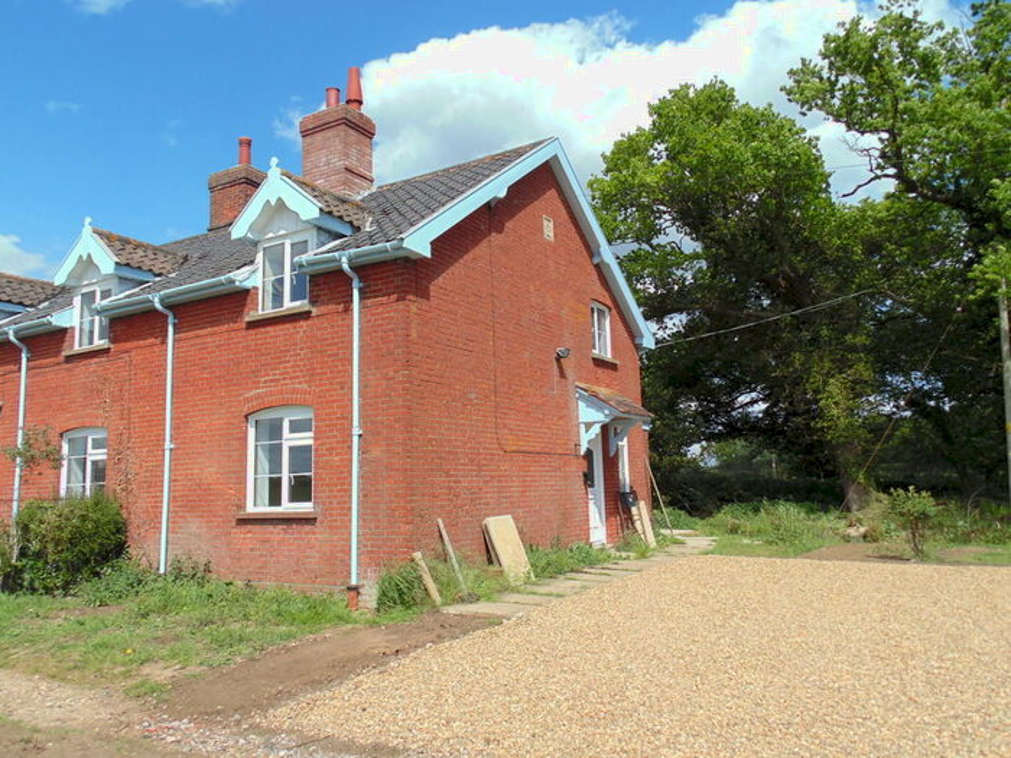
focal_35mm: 27
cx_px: 506
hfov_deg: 65.3
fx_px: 789
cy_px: 379
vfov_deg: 51.4
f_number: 10
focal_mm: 4.8
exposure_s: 1/100
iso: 80
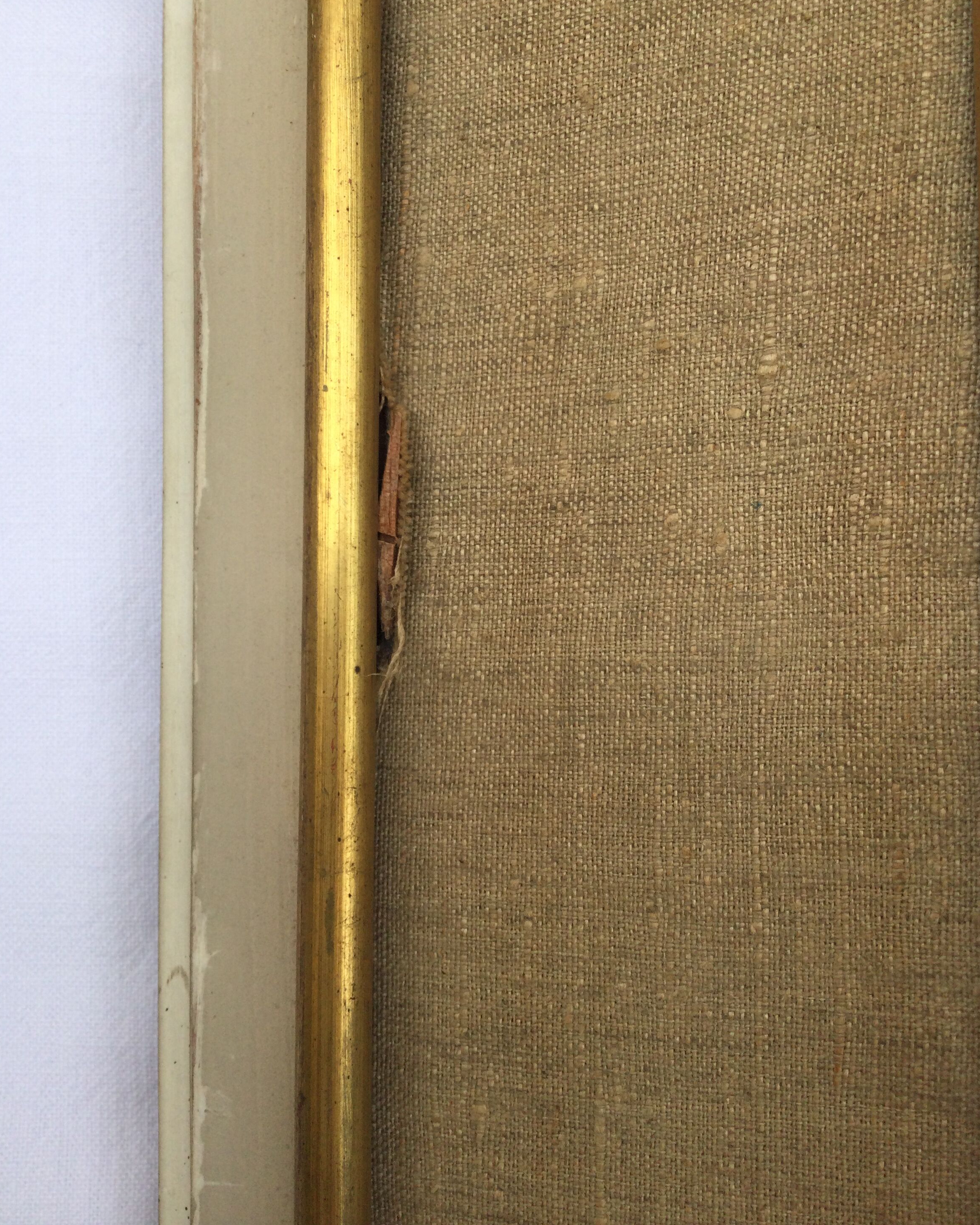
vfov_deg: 52.7
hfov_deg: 43.4
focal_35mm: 34
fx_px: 1233
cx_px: 505
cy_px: 537
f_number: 2.4
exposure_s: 1/1006
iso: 25
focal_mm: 3.3
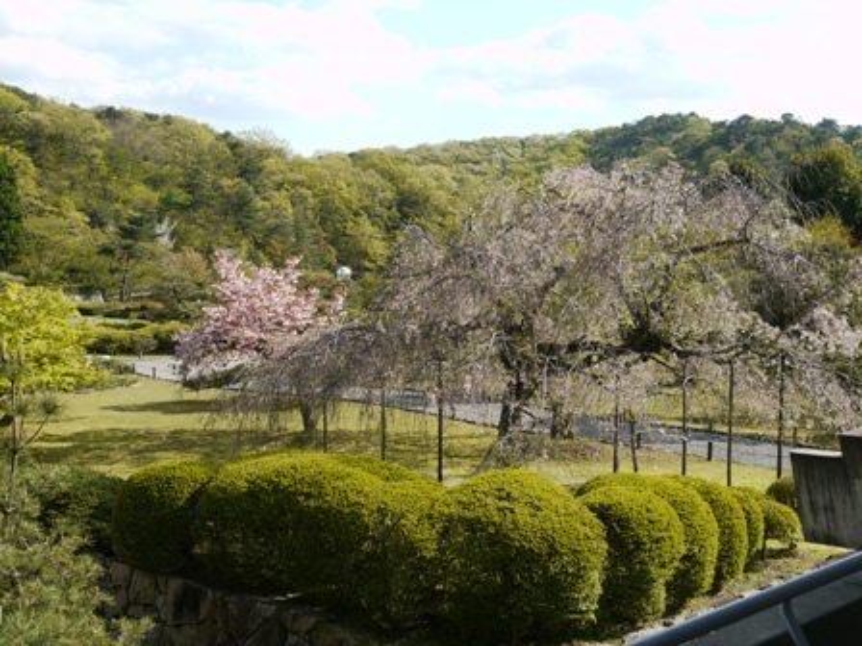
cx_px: 431
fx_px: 1245
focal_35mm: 50
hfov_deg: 38.2
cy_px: 323
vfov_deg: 29.1
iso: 100
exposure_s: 1/250
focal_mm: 25
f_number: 7.1
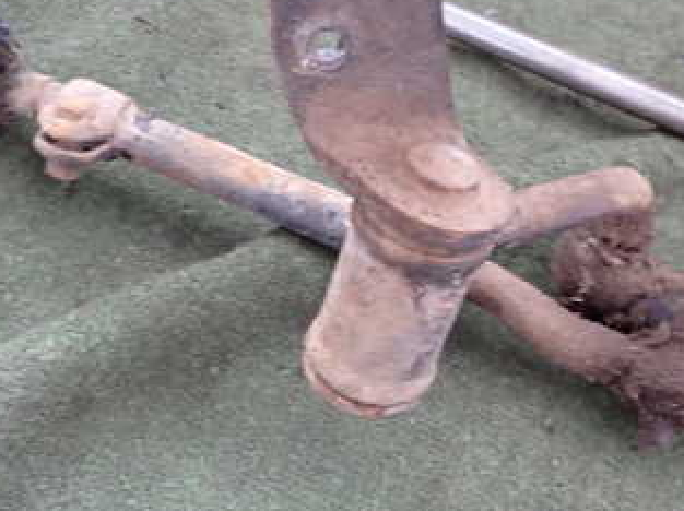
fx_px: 947
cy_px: 214
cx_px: 385
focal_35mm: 48
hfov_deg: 39.6
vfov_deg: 30.2
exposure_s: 1/30
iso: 640
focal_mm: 4.5
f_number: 2
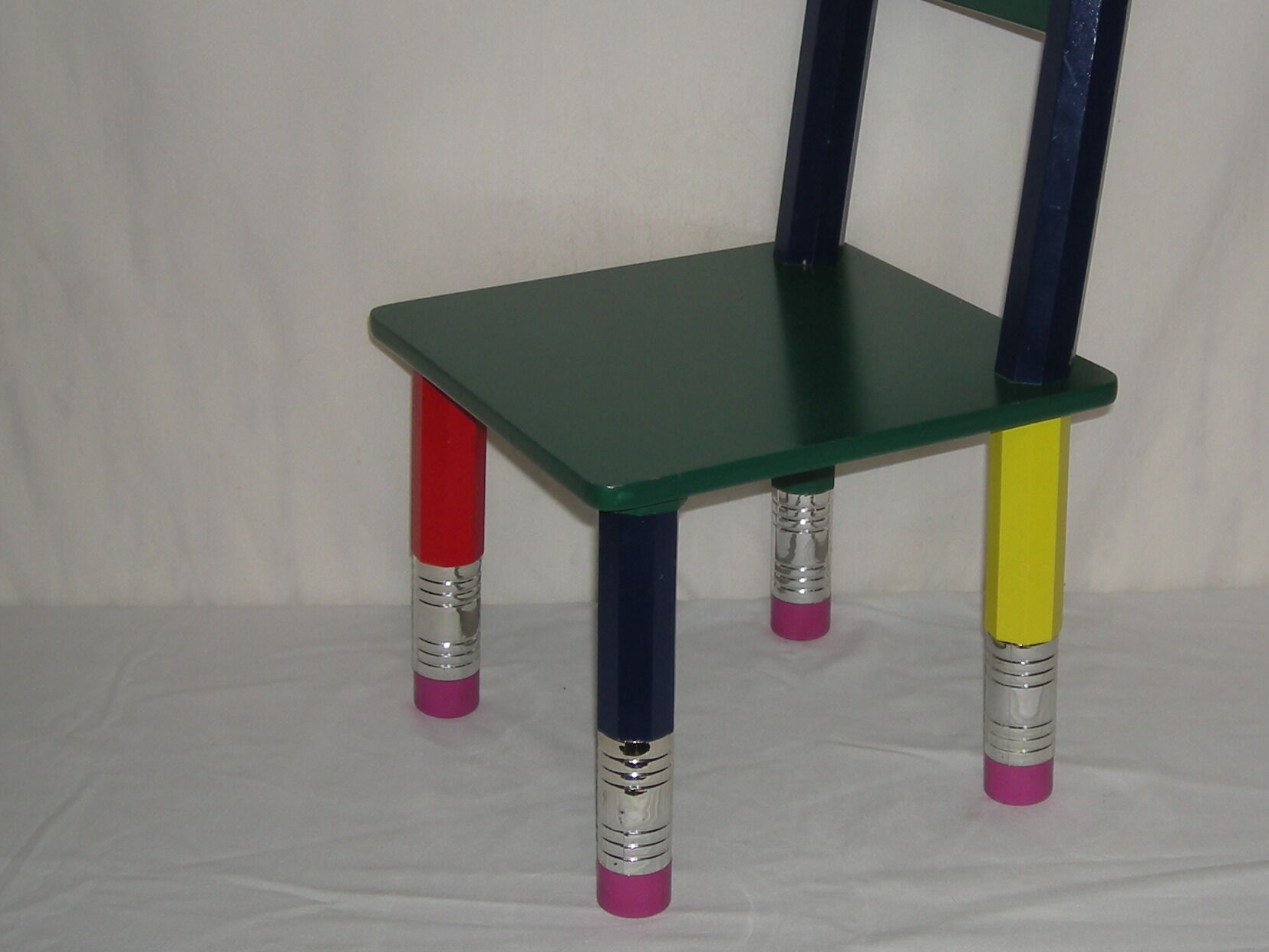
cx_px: 816
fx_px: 2383
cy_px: 338
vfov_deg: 22.5
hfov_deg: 29.7
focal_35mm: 65
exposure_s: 1/54.2
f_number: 2.8
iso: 50
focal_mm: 5.7
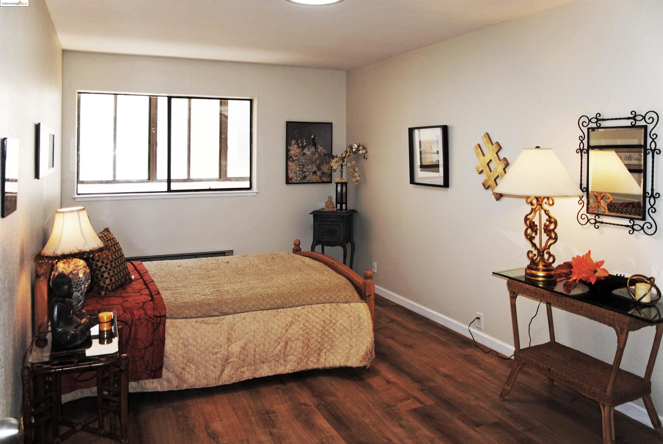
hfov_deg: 73.7
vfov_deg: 53.3
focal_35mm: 24
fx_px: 442
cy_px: 222
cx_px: 332
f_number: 3.5
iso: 100
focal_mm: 16
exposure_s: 1/60
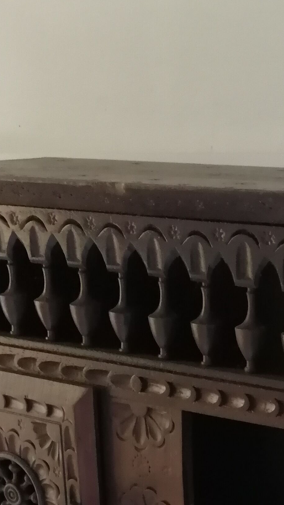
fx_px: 964
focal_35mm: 72
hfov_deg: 16.5
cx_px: 275
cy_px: 590
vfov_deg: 26.4
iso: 320
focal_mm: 3.62
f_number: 1.8
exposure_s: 1/30
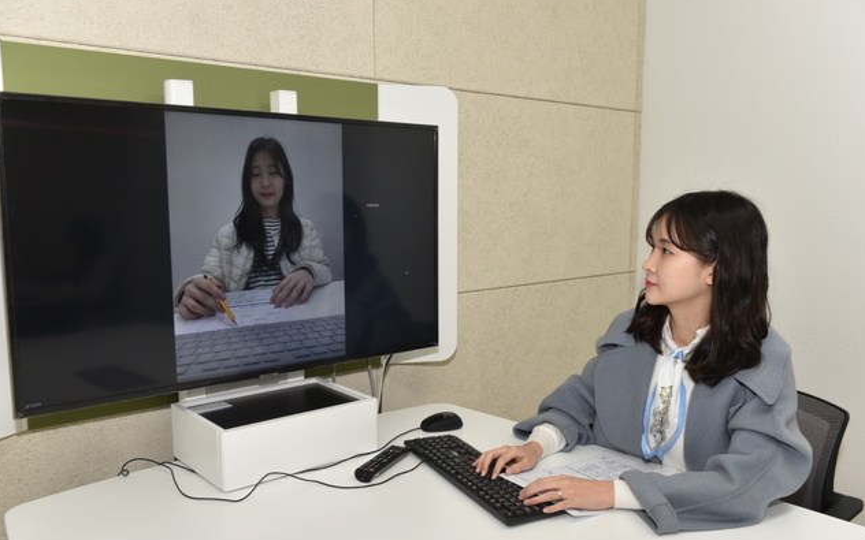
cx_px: 434
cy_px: 284
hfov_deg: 59.7
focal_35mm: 32
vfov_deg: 39.4
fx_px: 754
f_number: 5.6
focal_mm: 31
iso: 320
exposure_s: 1/60
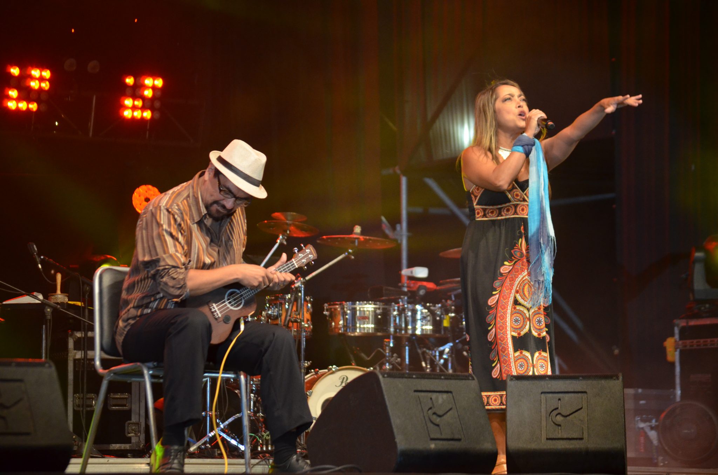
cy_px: 238
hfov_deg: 13.7
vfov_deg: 9.1
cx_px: 359
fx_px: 2985
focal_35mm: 150
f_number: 4.5
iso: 1600
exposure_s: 1/200
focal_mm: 100
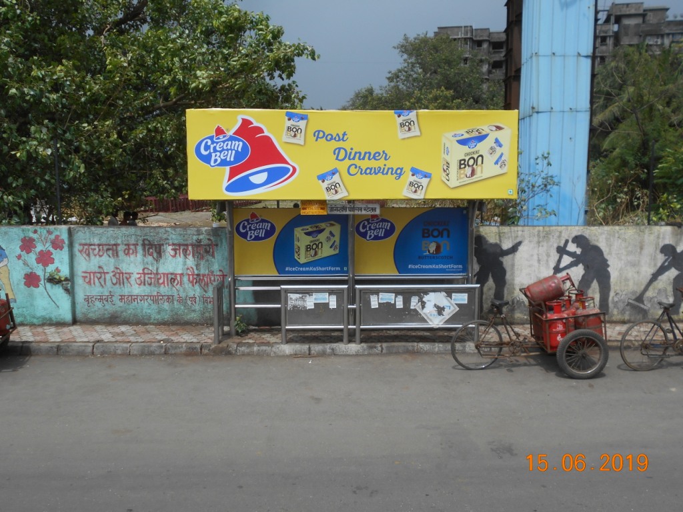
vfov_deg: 41.8
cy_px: 256
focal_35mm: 34
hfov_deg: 54.0
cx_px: 342
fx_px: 671
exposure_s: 1/800
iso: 80
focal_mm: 5.8
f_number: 3.6
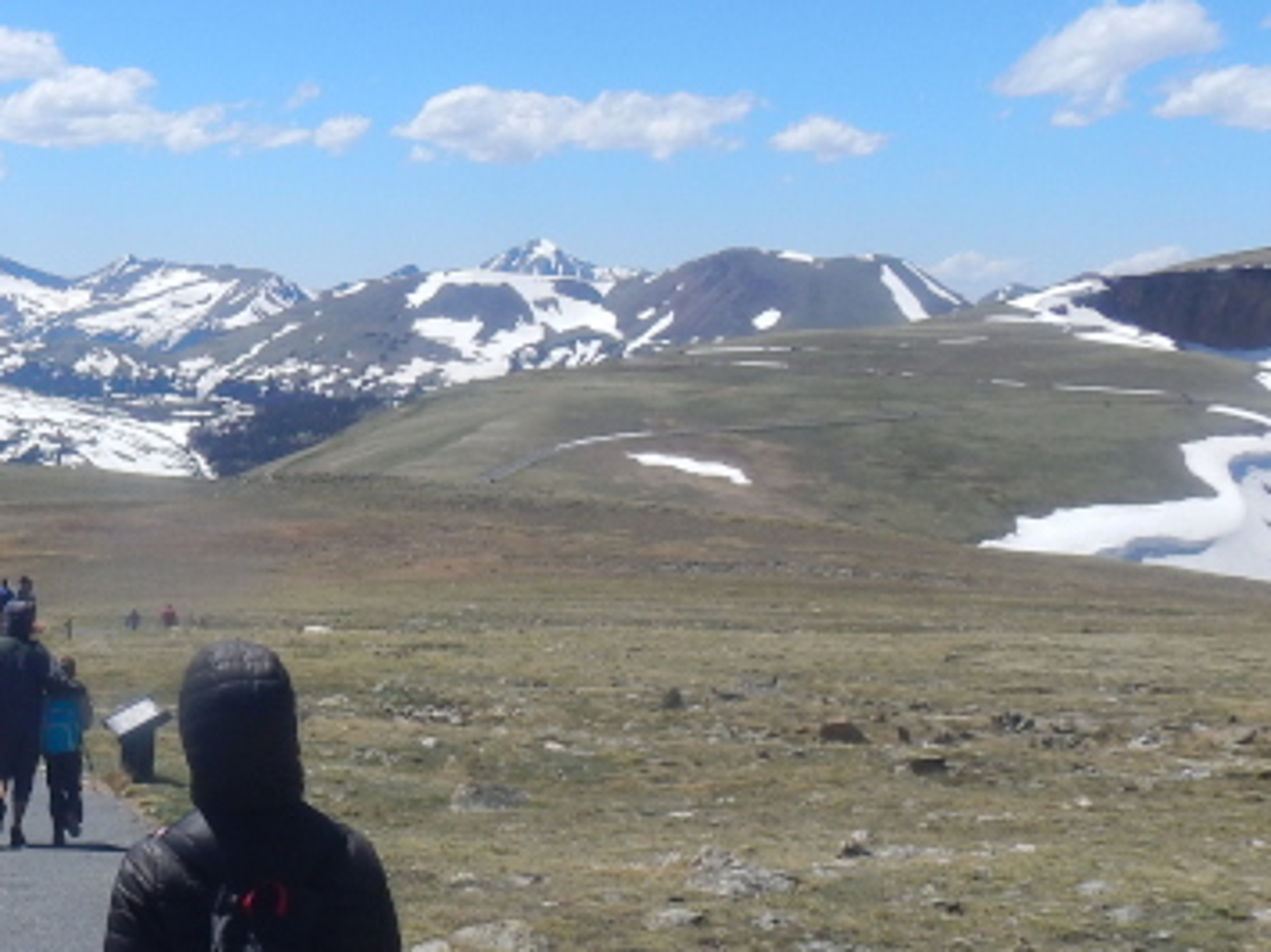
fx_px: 2606
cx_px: -29
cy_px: 571
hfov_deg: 25.9
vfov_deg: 20.7
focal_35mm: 71
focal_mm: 5
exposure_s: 1/400
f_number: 7.8
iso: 125
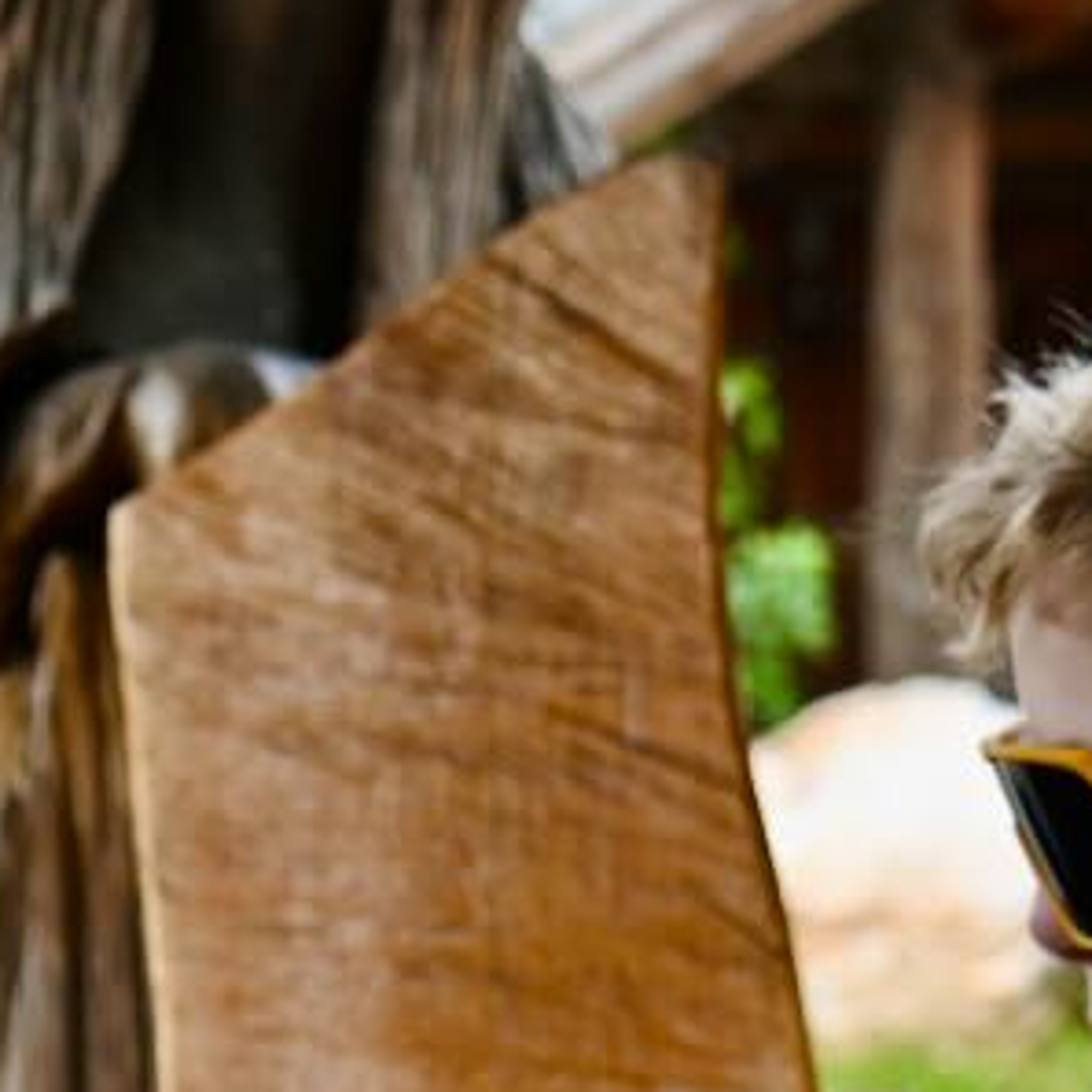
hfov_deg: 7.3
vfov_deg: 7.4
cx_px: -548
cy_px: 1217
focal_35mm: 236
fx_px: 8423
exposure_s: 1/250
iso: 160
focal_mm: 50
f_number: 5.6
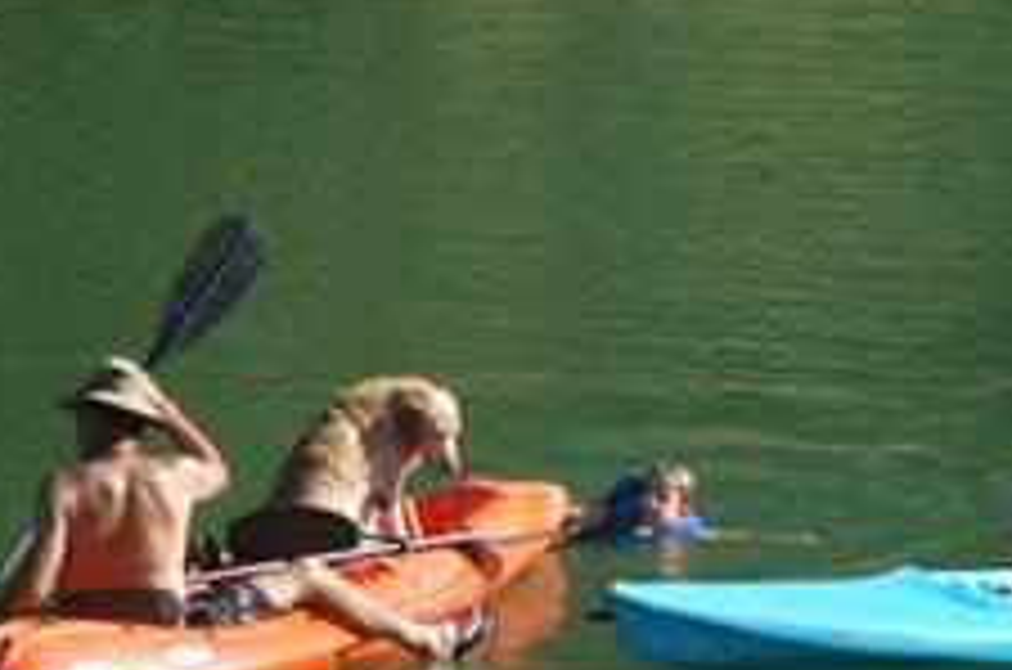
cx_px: 328
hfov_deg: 1.8
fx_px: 32315
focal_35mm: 1152
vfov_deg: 1.2
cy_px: 609
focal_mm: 270
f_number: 14
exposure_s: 1/320
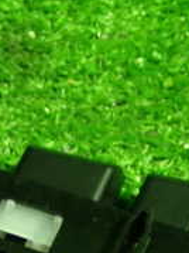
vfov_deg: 11.5
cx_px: 152
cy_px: 302
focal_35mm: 168
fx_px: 1224
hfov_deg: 8.8
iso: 800
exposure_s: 1/30
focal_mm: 9.01
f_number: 3.2
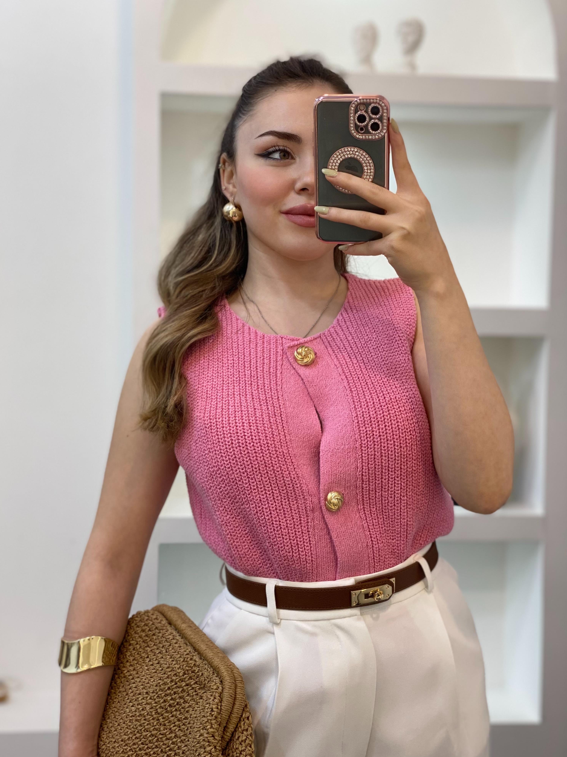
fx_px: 1157
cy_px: 379
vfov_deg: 36.2
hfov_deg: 27.5
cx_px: 279
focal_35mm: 53
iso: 100
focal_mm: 6
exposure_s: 1/100
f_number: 2
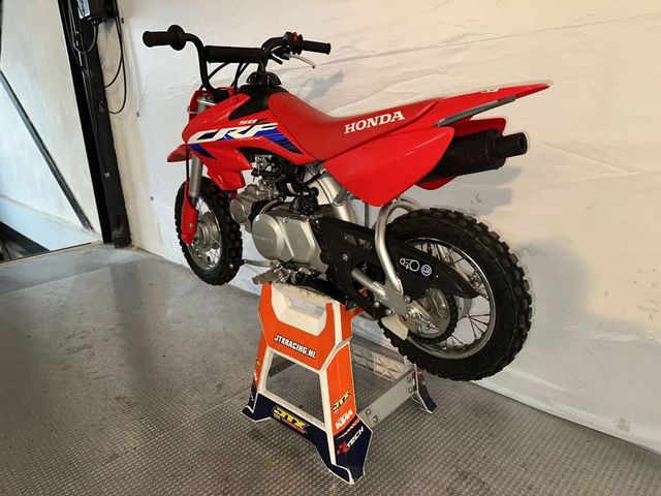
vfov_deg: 56.8
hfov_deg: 71.6
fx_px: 458
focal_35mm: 24
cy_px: 248
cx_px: 330
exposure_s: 1/33
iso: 64
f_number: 1.78
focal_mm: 6.86
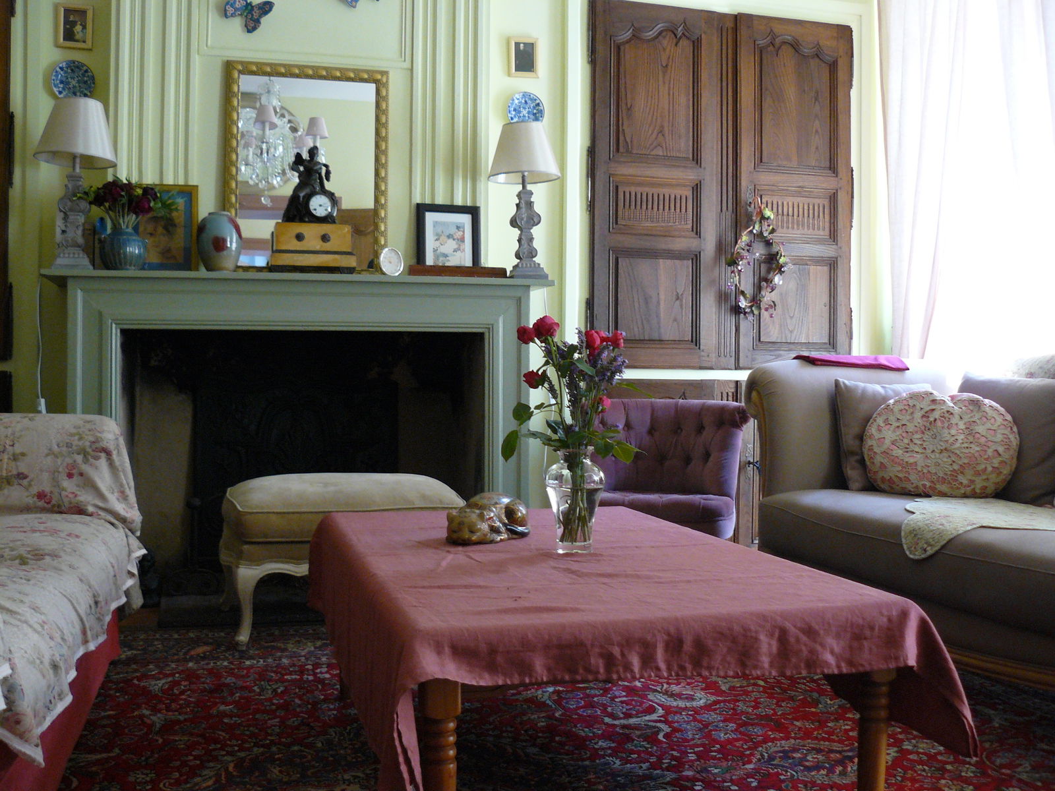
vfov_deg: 39.7
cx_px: 528
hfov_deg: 51.4
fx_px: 1097
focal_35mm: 36
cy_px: 396
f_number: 2.8
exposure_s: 1/20
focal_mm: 6
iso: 200
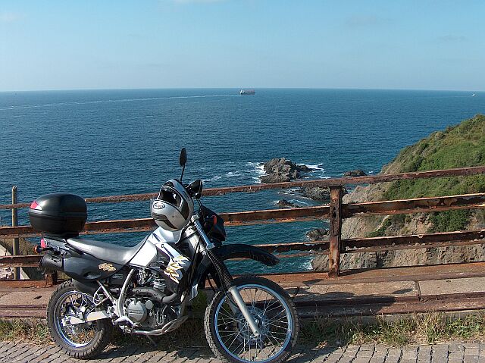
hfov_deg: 50.2
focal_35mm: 37
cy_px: 182
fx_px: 518
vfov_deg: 38.6
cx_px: 242
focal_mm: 7.6
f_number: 6.7
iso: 100
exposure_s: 1/297
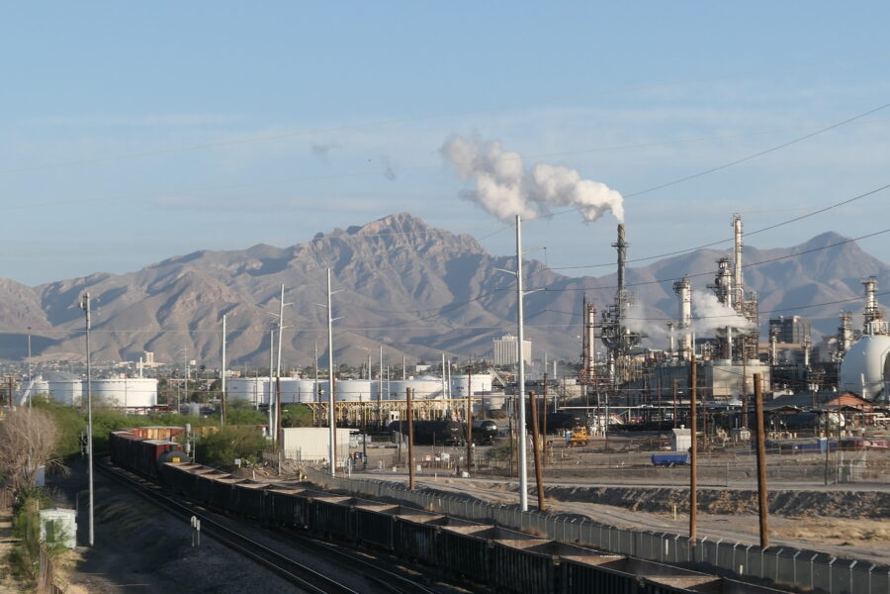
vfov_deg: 10.3
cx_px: 445
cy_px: 297
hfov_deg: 15.4
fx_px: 3288
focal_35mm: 133
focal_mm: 26.4
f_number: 2.8
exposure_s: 1/1600
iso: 125
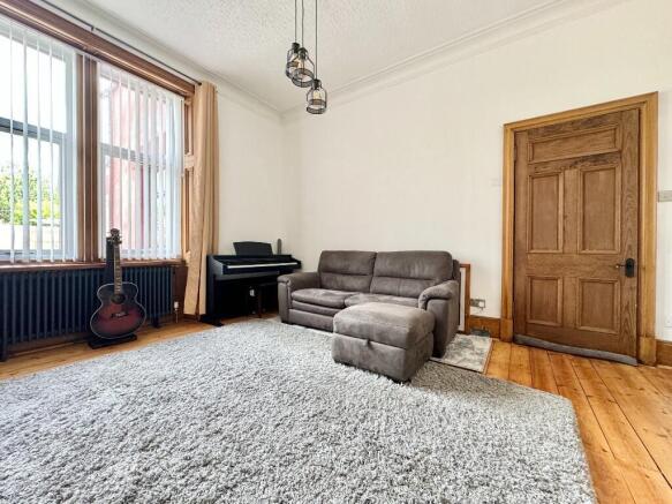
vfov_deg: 85.7
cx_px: 336
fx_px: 272
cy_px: 252
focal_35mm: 14
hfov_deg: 102.1
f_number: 2.2
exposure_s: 1/99
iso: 250
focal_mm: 2.22
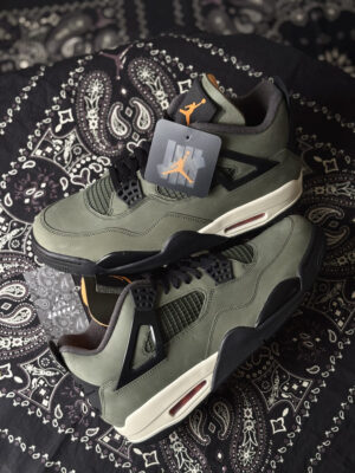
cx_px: 178
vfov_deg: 36.8
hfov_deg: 28.0
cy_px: 236
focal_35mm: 52
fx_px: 711
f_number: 1.6
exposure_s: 1/120
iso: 50
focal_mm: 5.96
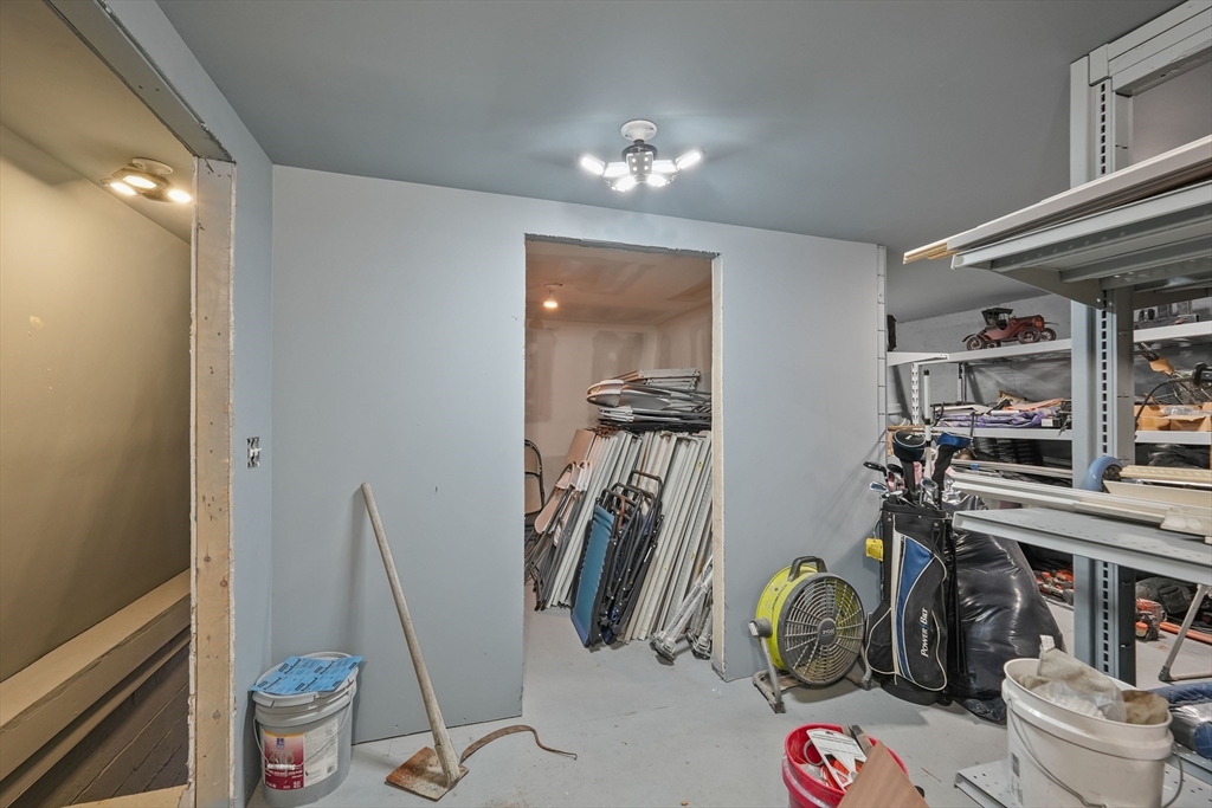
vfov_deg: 77.3
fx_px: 505
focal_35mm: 15
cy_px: 404
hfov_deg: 100.4
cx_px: 606
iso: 500
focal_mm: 10
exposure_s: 1/15
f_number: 6.3
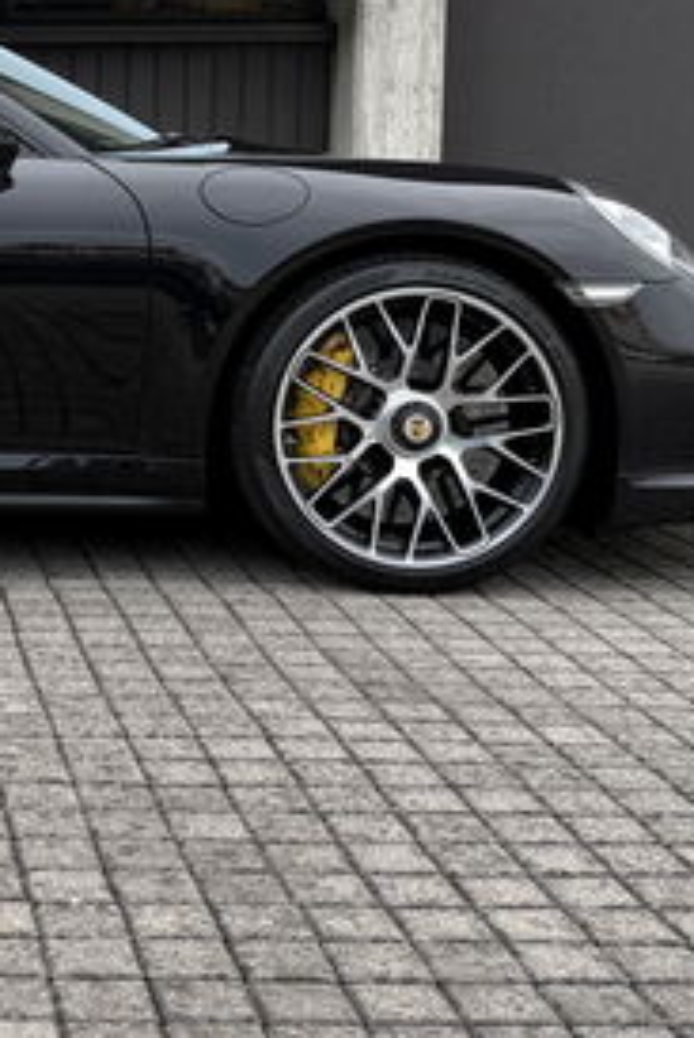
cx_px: -193
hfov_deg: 18.2
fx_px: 2021
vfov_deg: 28.4
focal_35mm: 70
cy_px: 265
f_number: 1.78
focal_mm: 6.76
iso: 80
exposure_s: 1/1060
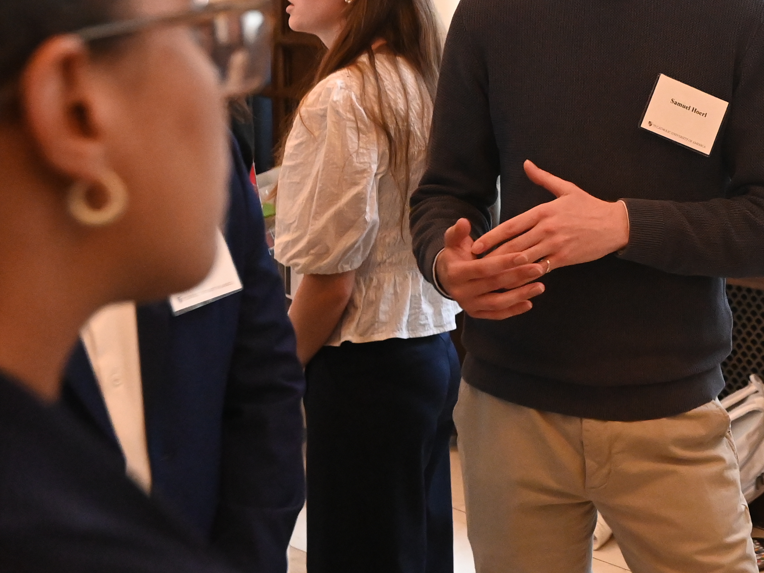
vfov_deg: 19.9
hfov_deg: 25.2
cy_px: 93
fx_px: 1611
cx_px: 791
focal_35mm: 73
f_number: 4.5
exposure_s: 1/200
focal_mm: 30
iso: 10000
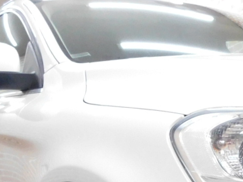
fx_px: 540
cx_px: 278
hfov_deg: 23.5
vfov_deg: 17.9
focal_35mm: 77
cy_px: 236
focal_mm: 4
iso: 400
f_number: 3
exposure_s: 1/25
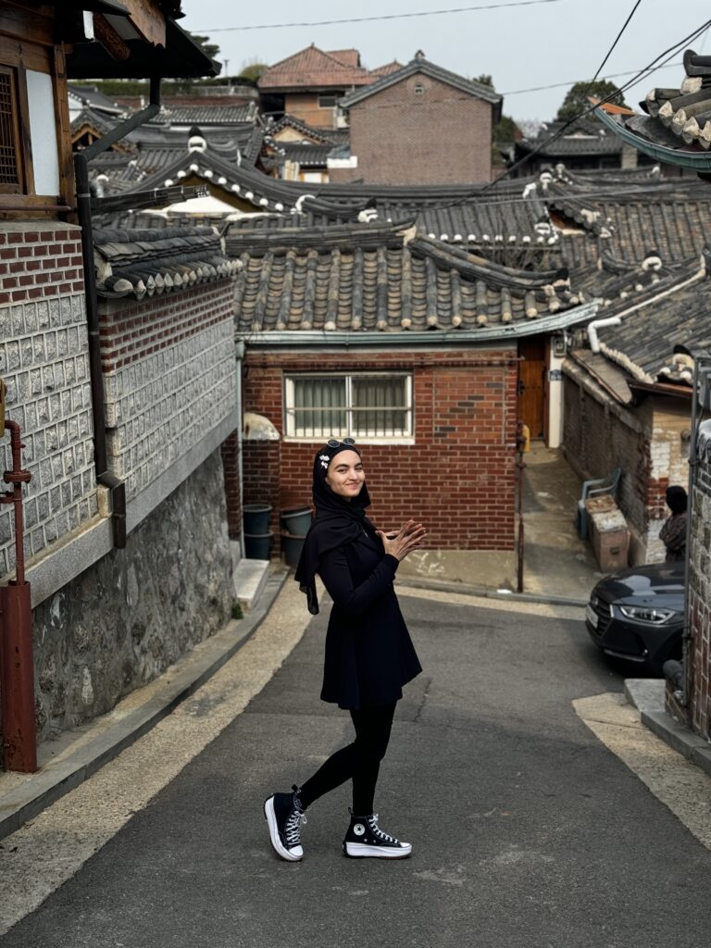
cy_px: 474
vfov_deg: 39.7
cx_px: 356
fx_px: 1315
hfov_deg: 30.3
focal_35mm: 48
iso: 64
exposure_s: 1/1770
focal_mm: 6.86
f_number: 1.78
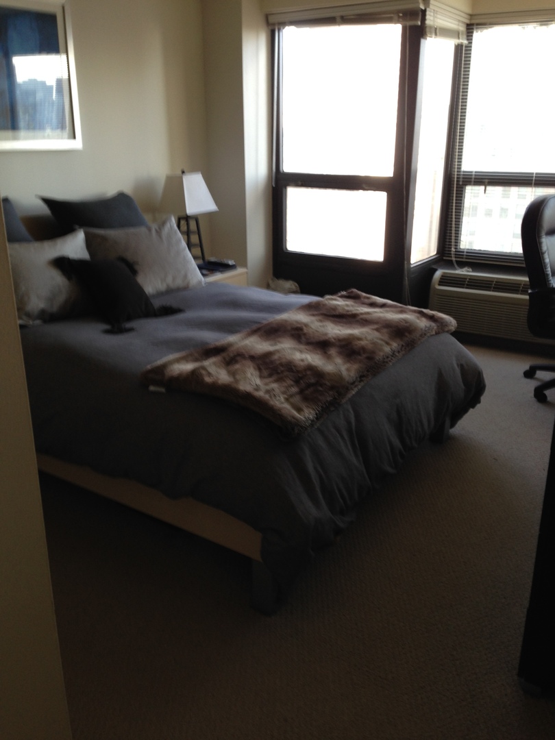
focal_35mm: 33
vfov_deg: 55.4
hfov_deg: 42.9
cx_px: 278
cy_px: 370
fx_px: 705
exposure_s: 1/24
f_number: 2.4
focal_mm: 4.12
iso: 50
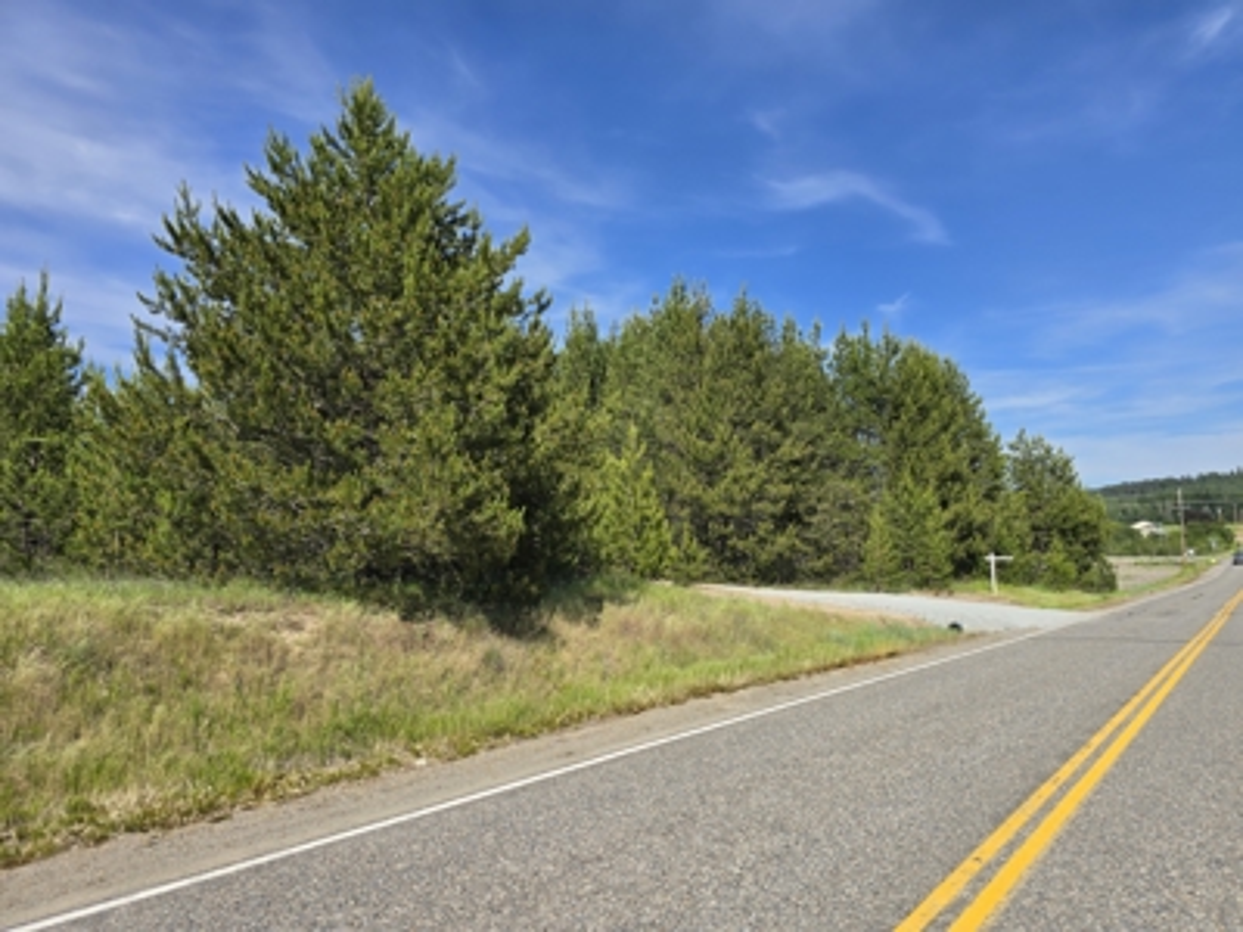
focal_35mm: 23
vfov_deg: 58.9
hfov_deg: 73.9
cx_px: 622
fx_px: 826
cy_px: 466
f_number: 1.7
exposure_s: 1/850
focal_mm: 6.3
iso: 12
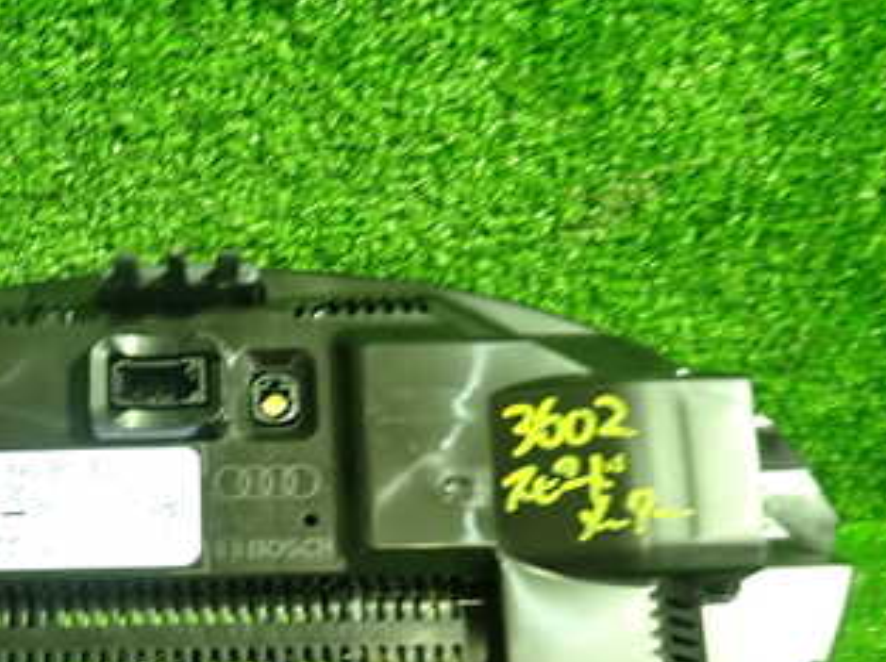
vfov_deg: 29.3
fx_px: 1227
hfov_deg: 38.4
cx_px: 190
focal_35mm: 48
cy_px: 566
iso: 500
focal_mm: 4.5
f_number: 2
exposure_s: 1/30
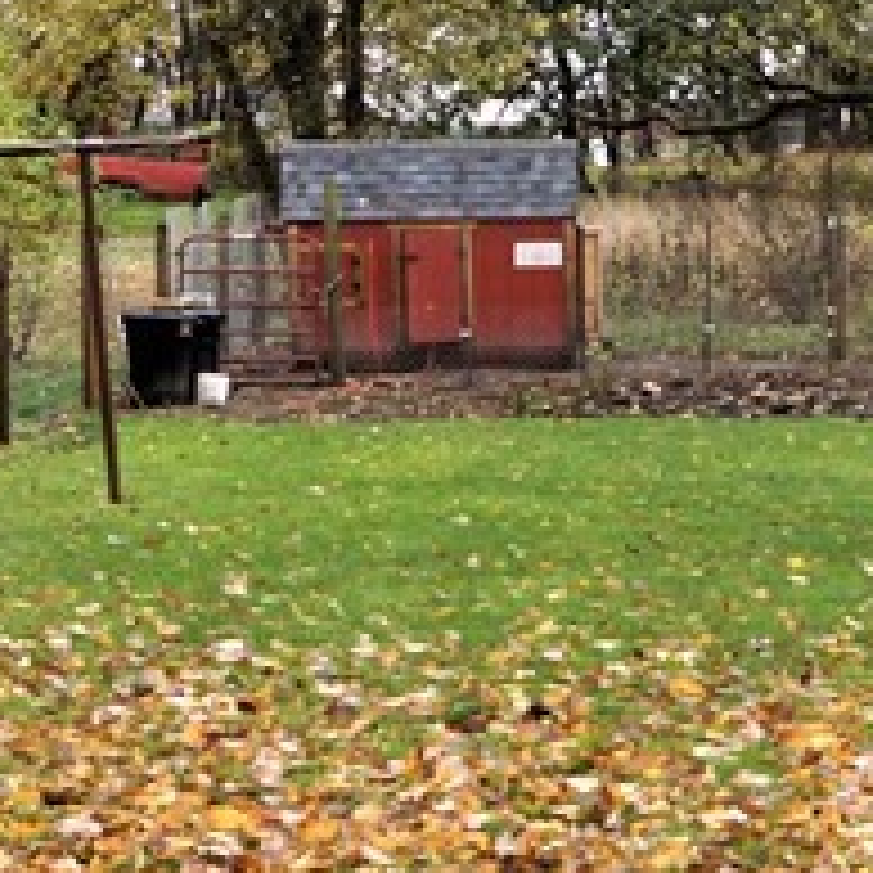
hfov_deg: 11.4
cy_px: 608
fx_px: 4080
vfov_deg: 12.2
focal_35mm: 143
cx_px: 1508
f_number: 5
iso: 100
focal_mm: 20
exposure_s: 1/100
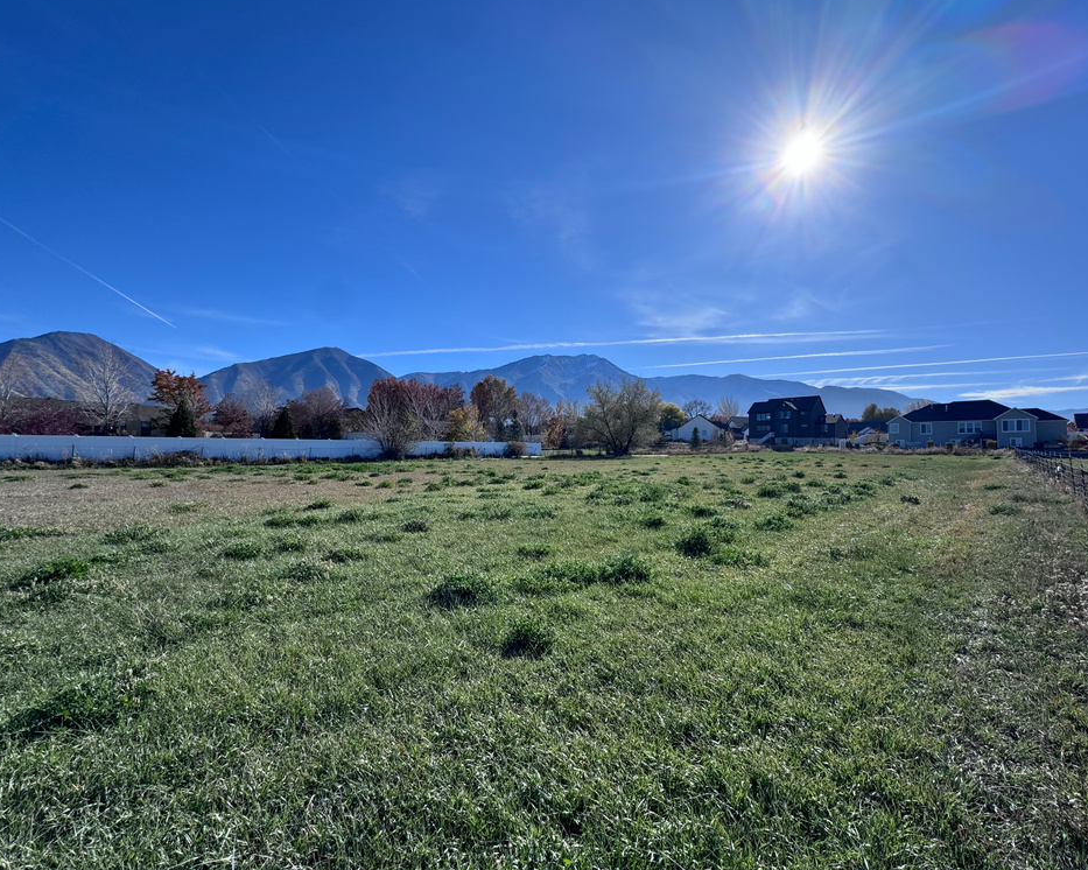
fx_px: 483
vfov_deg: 84.0
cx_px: 582
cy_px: 430
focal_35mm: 15
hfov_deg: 96.7
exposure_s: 1/1976
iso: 50
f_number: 2.2
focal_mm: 2.22
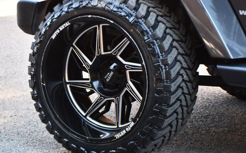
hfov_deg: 13.6
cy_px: 71
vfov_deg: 8.5
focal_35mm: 154
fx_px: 1032
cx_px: 115
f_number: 4.8
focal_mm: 82
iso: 800
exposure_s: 1/250
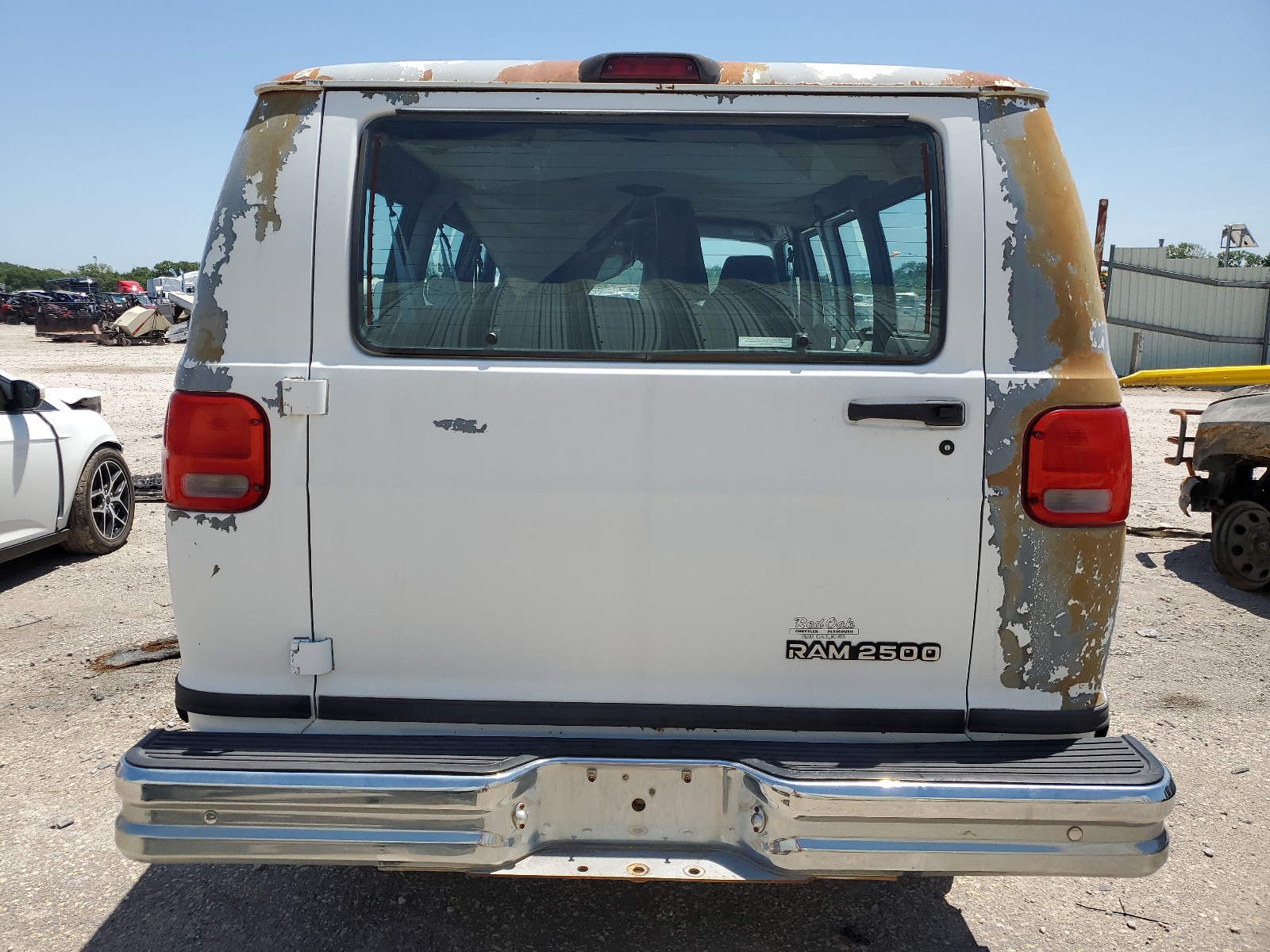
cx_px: 635
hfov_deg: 67.3
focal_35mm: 26
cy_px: 476
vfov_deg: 53.1
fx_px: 954
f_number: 1.5
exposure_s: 1/3333
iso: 50
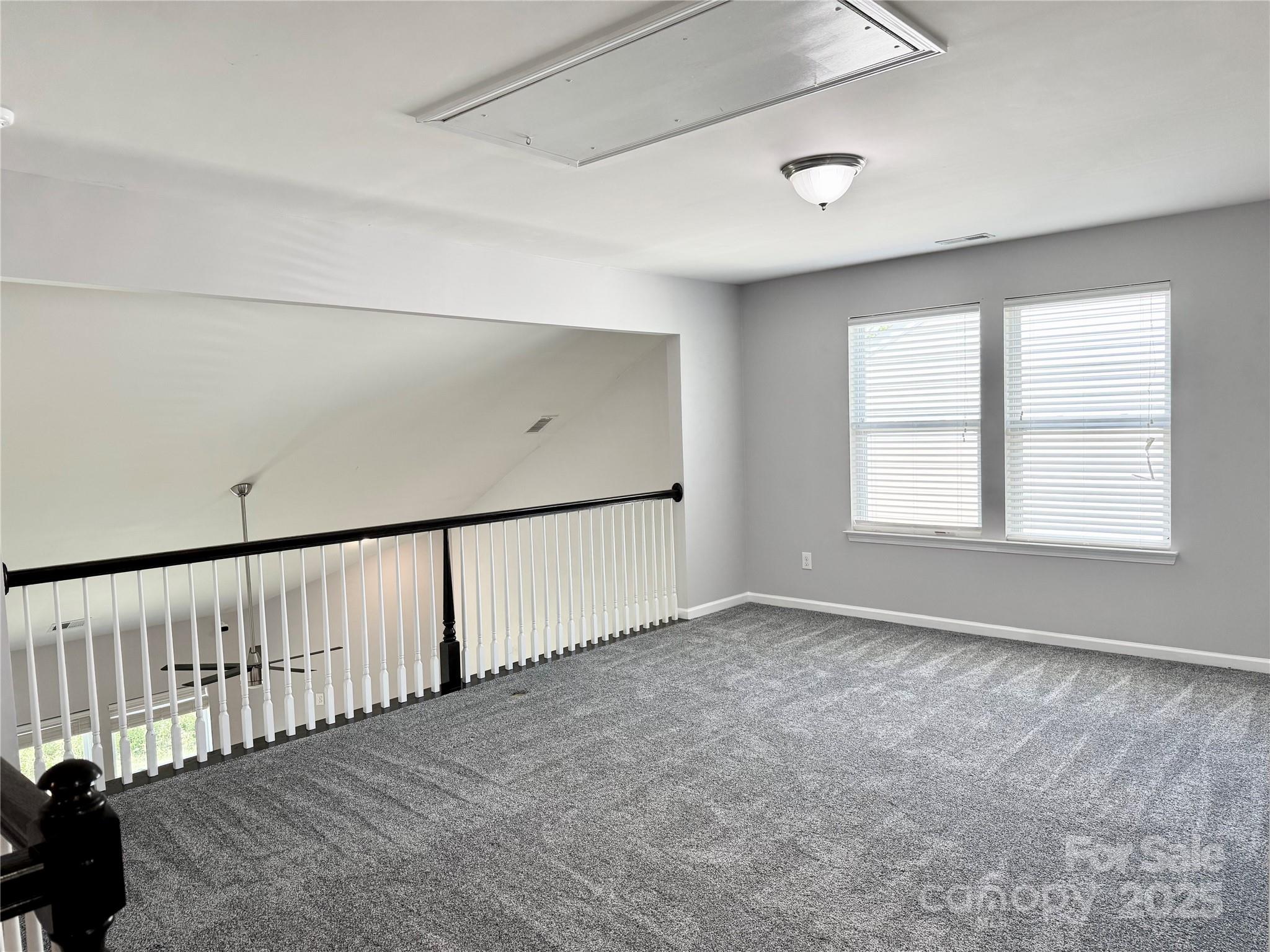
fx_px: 881
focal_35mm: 24
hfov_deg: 71.6
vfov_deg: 56.8
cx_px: 635
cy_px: 476
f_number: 1.78
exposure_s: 1/120
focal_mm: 6.76
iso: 100
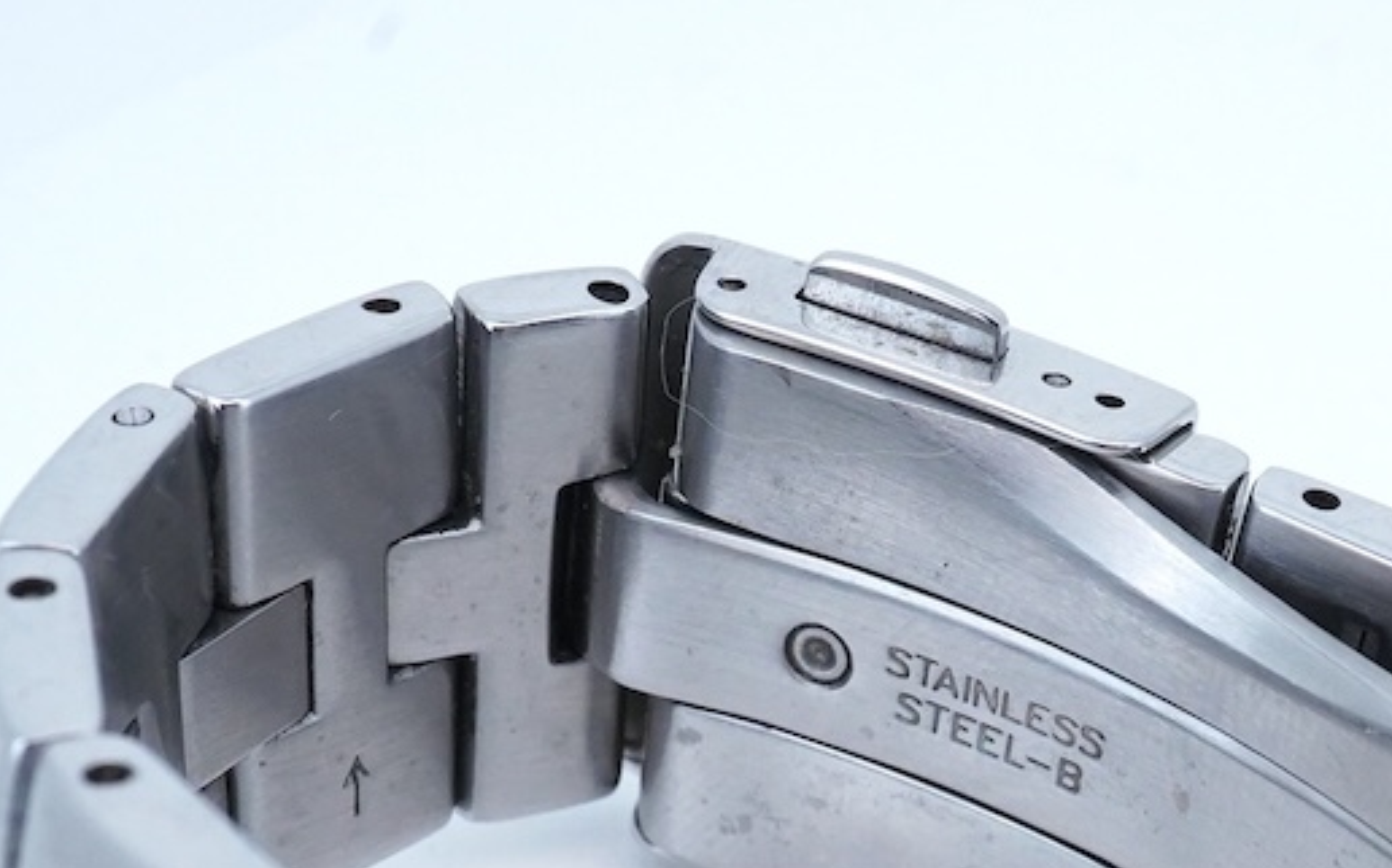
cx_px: 1032
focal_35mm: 100
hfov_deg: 20.6
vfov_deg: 12.9
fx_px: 3792
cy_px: 860
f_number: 22
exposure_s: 1/1600
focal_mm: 30
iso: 2500
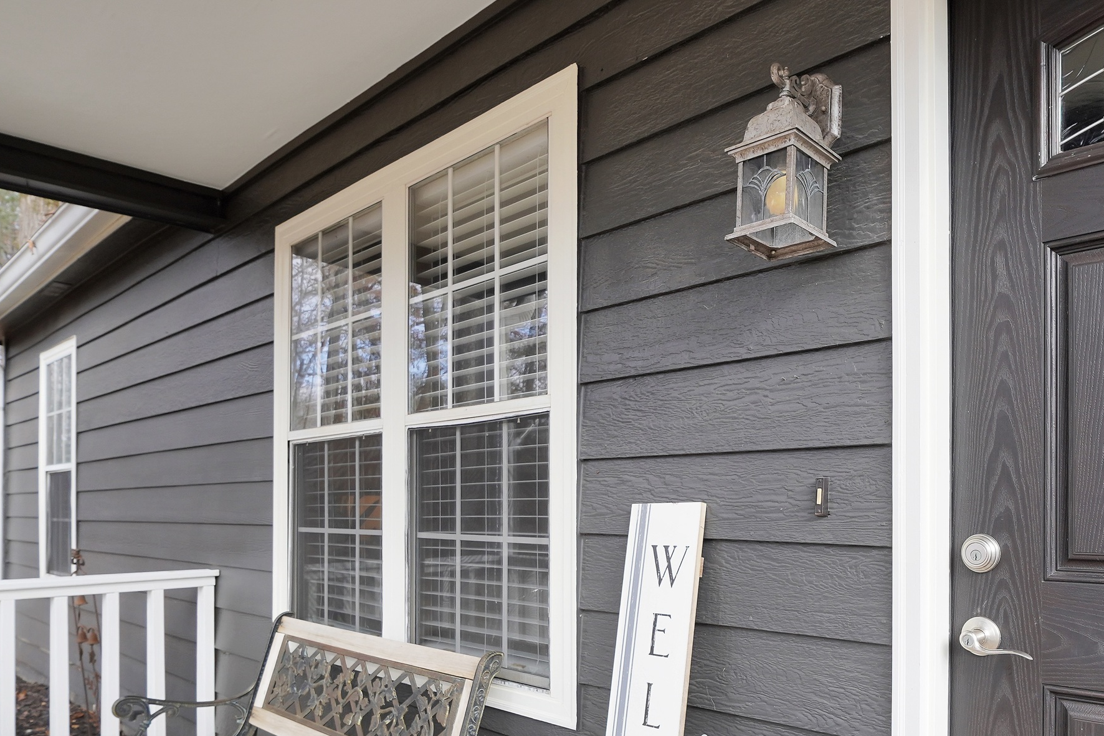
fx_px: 797
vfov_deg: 48.5
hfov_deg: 68.5
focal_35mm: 26
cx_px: 679
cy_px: 508
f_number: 4
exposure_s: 1/160
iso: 160
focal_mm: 10
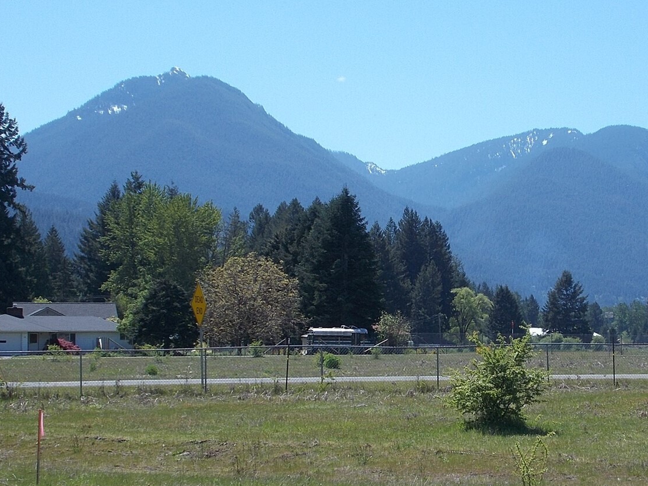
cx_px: 415
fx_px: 1778
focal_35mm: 95
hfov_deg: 20.6
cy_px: 256
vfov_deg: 15.6
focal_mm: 11.8
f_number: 5.3
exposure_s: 1/320
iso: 80
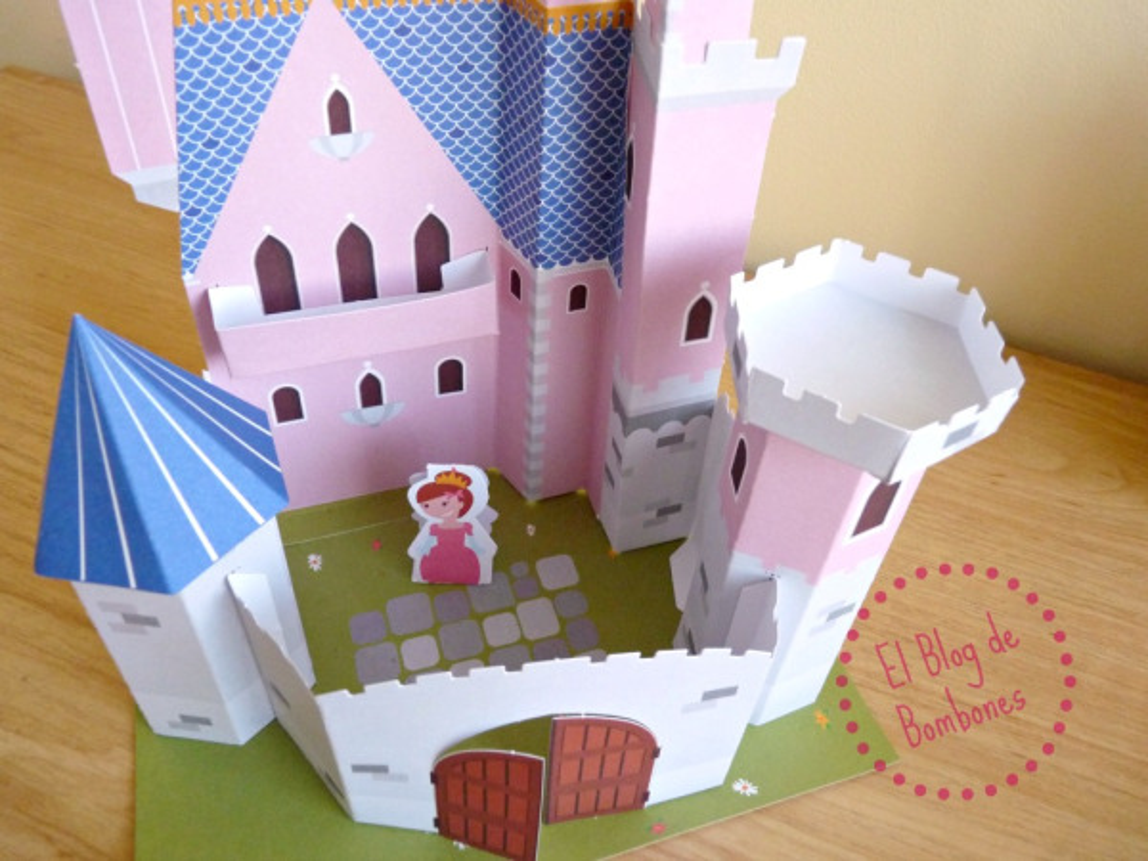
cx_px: 574
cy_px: 430
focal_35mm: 27
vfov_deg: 51.4
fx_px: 895
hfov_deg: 65.3
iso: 400
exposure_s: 1/25
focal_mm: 4.8
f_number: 2.8
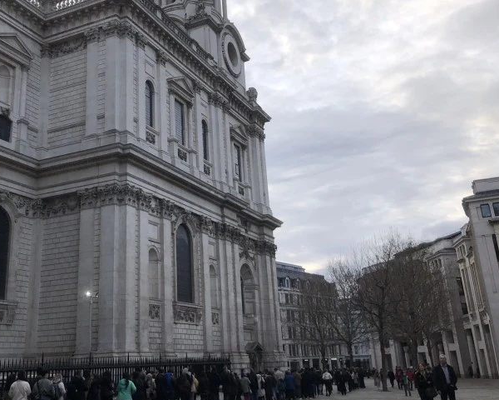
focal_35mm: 41
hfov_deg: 44.4
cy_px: 147
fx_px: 606
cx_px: 189
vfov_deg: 36.3
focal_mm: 4
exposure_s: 1/363
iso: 20
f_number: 1.8
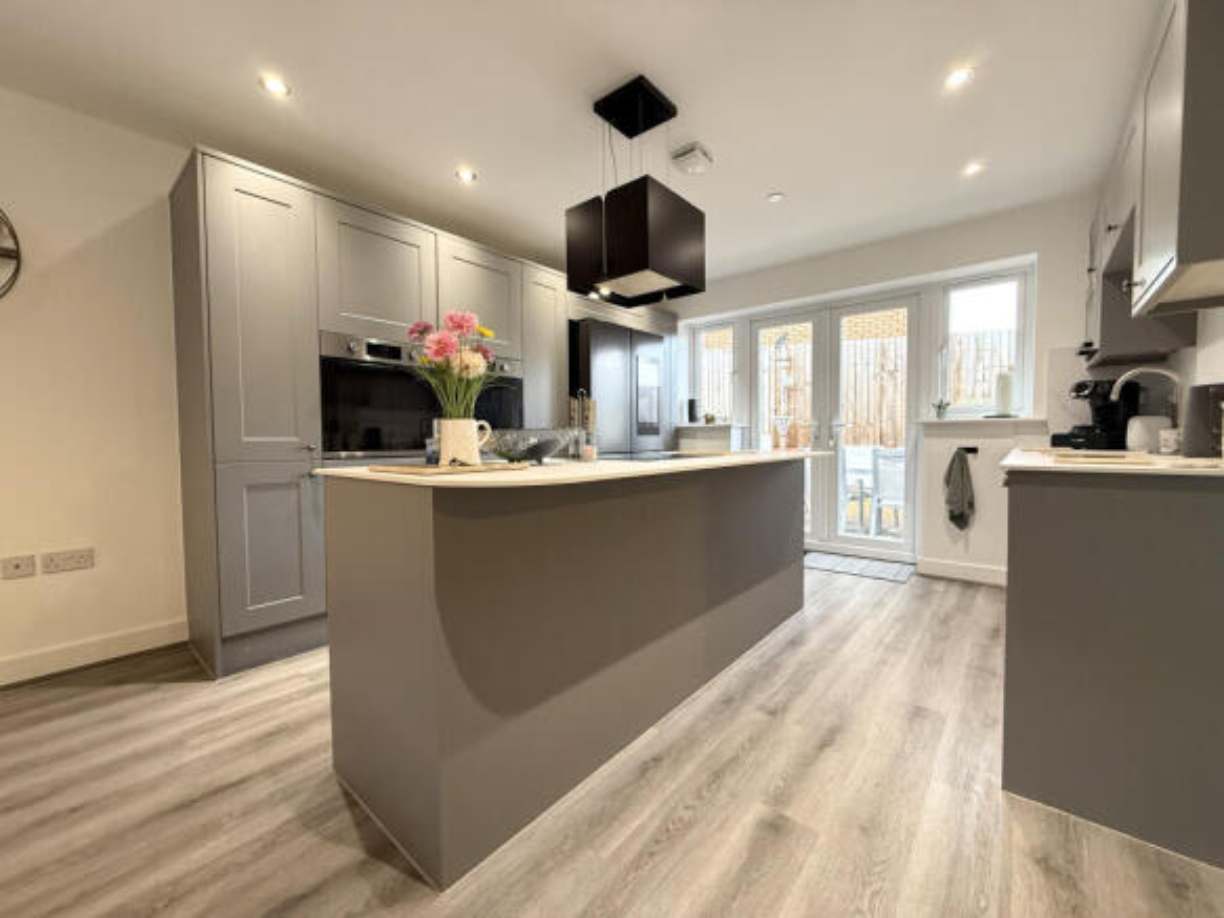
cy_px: 459
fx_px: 495
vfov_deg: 85.7
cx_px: 612
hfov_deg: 102.1
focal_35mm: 14
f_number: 2.2
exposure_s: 1/50
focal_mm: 2.22
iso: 200
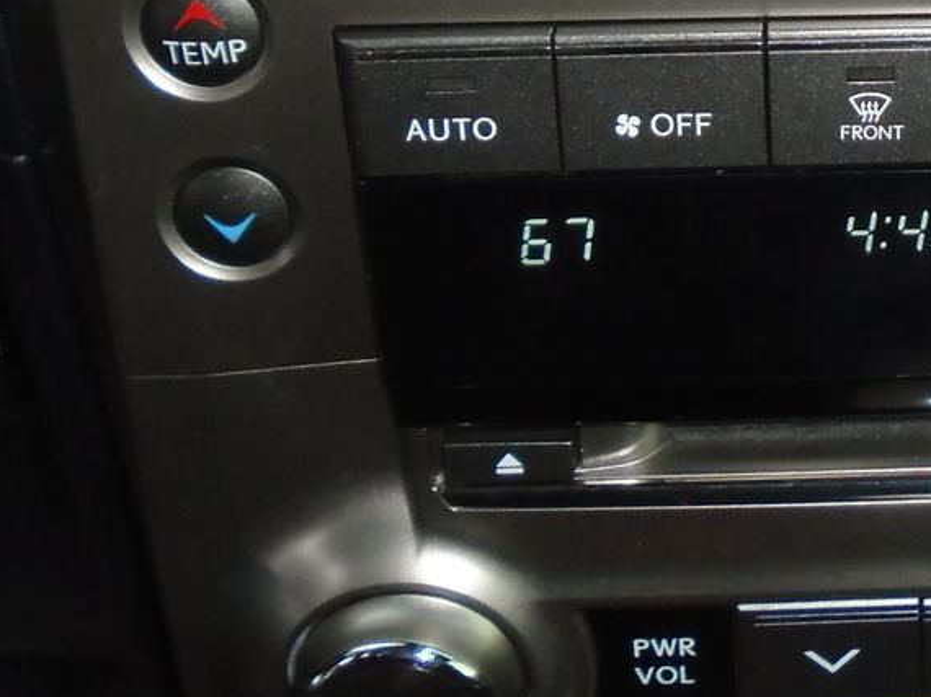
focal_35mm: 73
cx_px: 1040
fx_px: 1963
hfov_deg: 24.7
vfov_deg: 19.2
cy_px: -108
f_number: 3.2
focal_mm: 4.6
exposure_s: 1/30
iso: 200
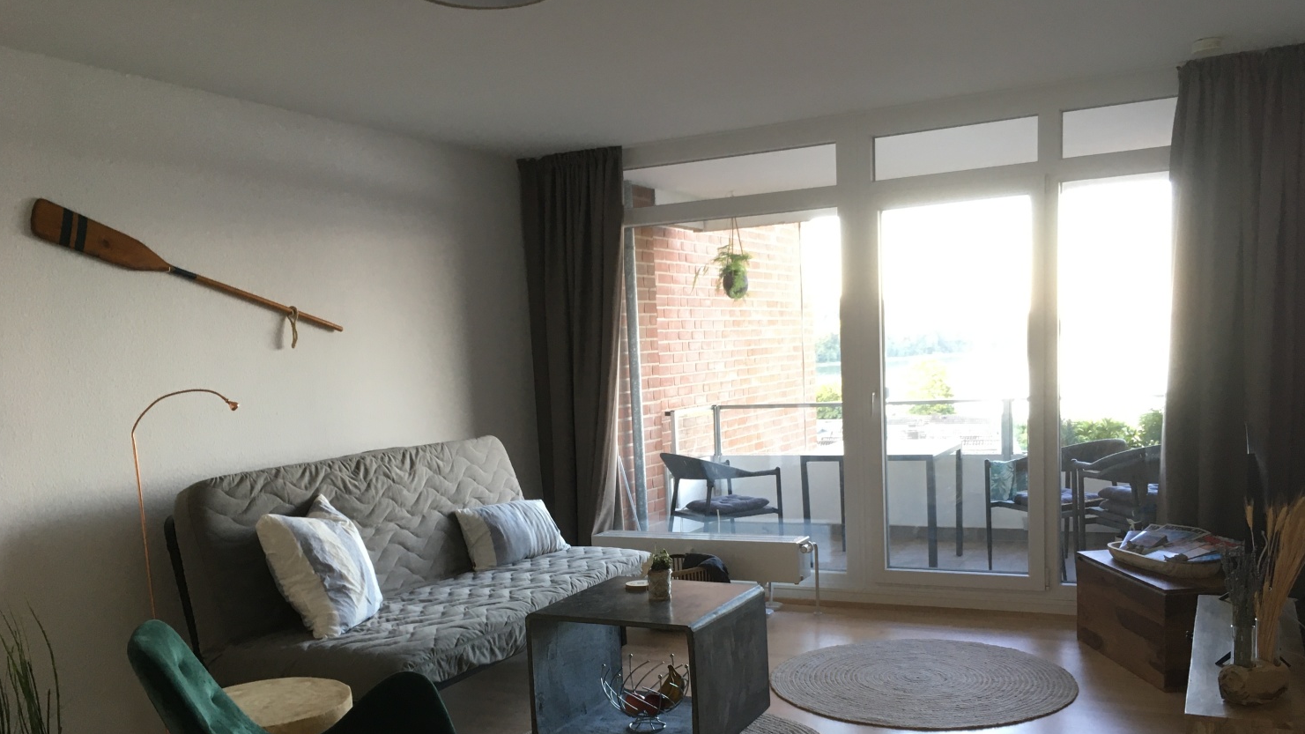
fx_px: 1107
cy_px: 491
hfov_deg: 61.0
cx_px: 649
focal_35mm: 32
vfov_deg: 36.3
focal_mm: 4.15
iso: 100
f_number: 2.2
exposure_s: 1/33
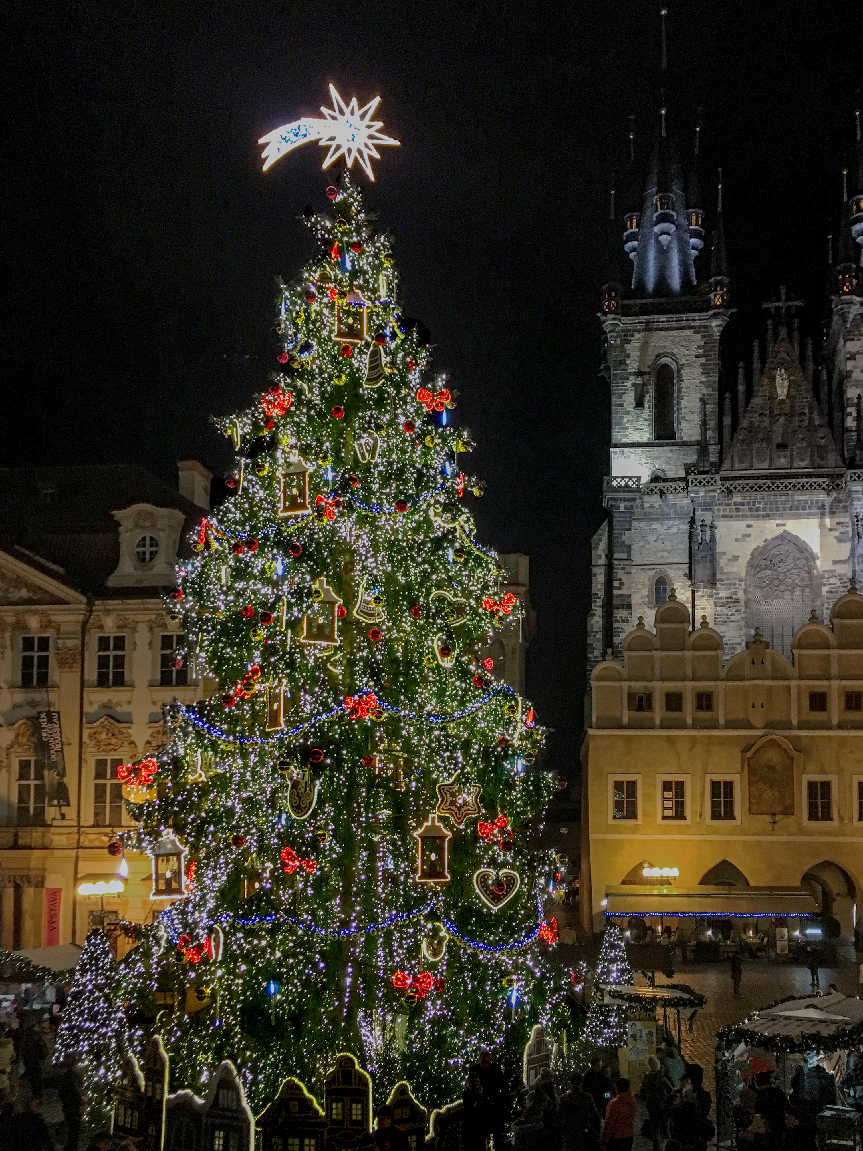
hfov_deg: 48.2
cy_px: 576
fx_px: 964
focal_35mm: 29
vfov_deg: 61.7
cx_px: 432
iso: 250
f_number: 2.2
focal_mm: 4.15
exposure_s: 1/33
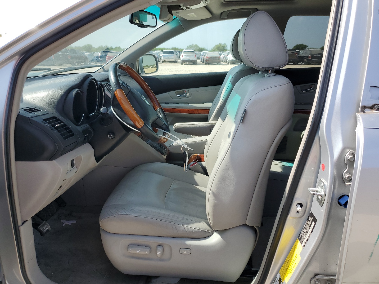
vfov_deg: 53.1
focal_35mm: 26
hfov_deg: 67.3
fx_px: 285
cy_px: 142
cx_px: 190
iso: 50
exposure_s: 1/1667
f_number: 1.5
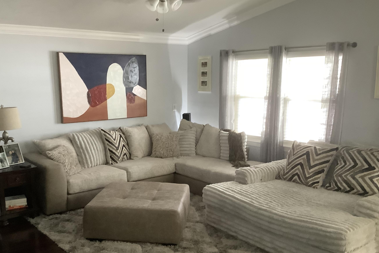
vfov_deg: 35.8
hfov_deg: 51.7
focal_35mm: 37
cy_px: 154
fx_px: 390
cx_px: 162
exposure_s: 1/30
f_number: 2.4
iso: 320
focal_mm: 3.3
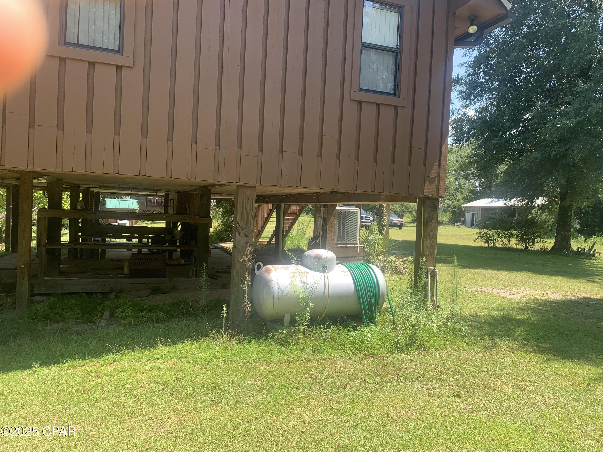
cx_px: 302
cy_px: 226
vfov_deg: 53.1
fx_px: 453
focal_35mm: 26
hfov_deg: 67.3
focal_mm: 4.25
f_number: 1.8
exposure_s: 1/561
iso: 25
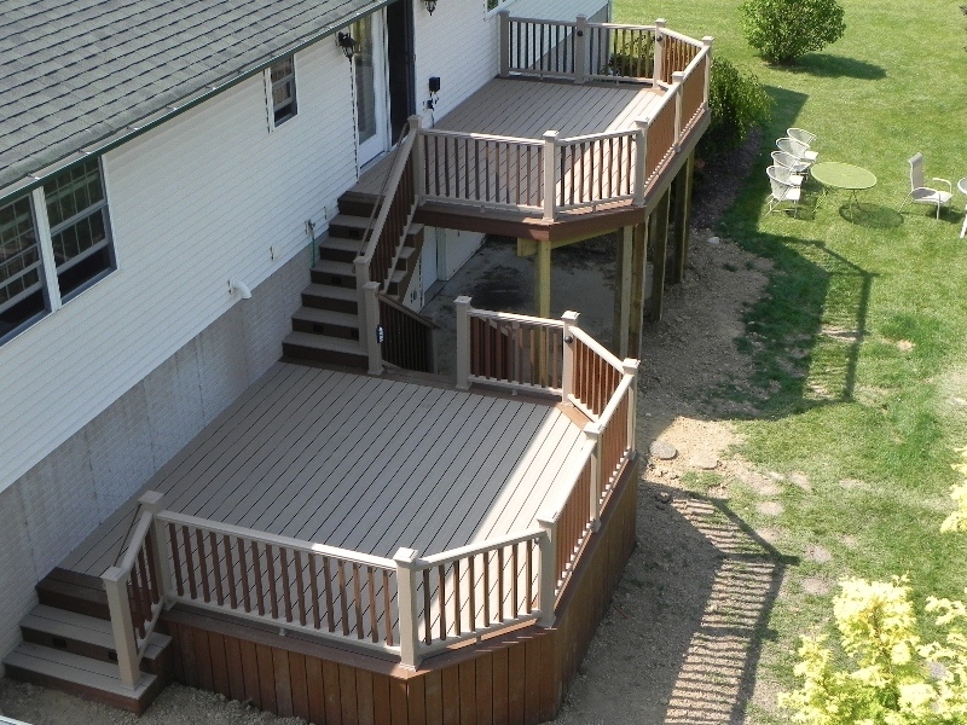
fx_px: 1285
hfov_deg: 41.2
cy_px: 362
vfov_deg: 31.5
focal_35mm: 46
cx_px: 484
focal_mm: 8.2
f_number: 5.6
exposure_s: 1/273
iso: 160
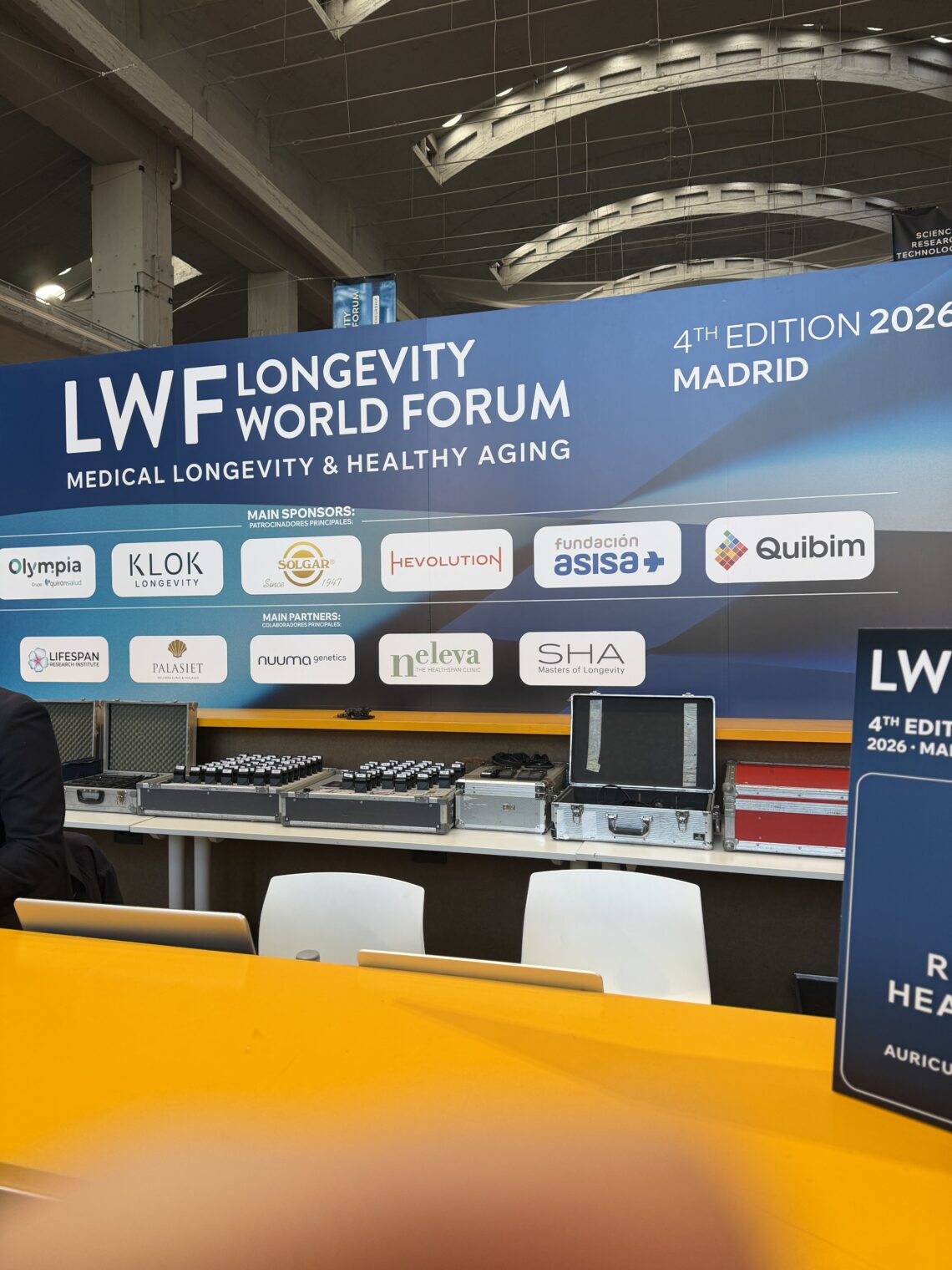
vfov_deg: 71.6
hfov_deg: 56.8
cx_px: 476
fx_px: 880
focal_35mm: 24
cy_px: 635
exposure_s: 1/120
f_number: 1.78
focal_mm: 6.76
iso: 100
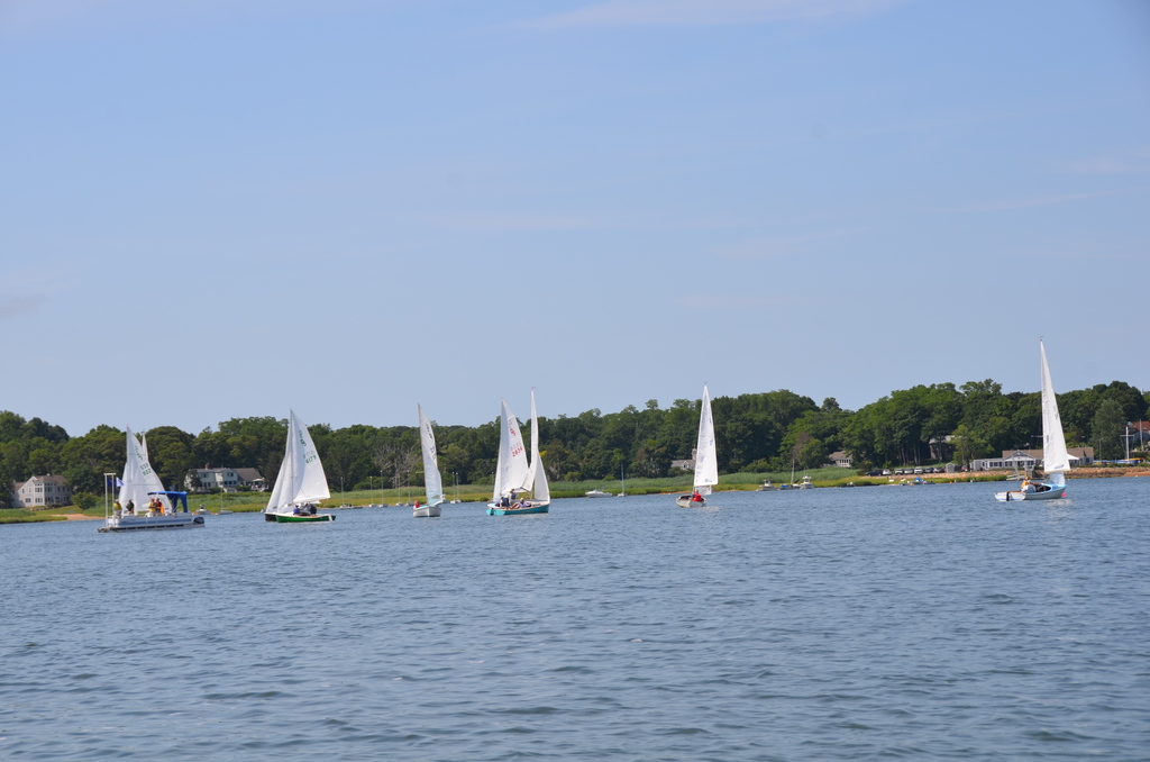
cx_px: 575
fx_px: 2869
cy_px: 381
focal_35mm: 90
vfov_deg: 15.1
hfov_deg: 22.7
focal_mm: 60
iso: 100
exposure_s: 1/320
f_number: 9
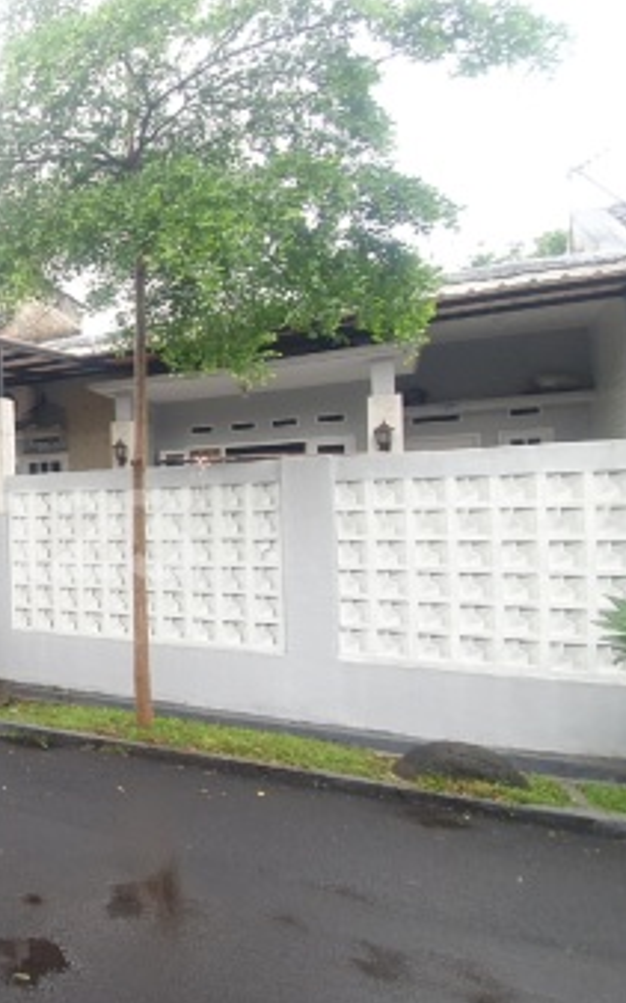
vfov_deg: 72.5
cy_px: 534
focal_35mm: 25
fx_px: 683
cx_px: -165
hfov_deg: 35.6
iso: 50
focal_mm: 1.8
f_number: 2.2
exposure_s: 1/90.1
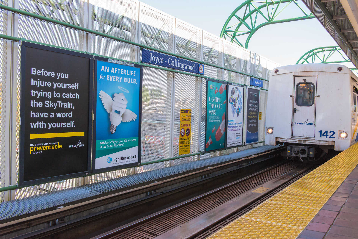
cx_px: 179
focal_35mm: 35
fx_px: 348
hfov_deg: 54.4
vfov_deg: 37.9
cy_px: 120
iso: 3200
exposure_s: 1/500
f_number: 11
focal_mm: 35
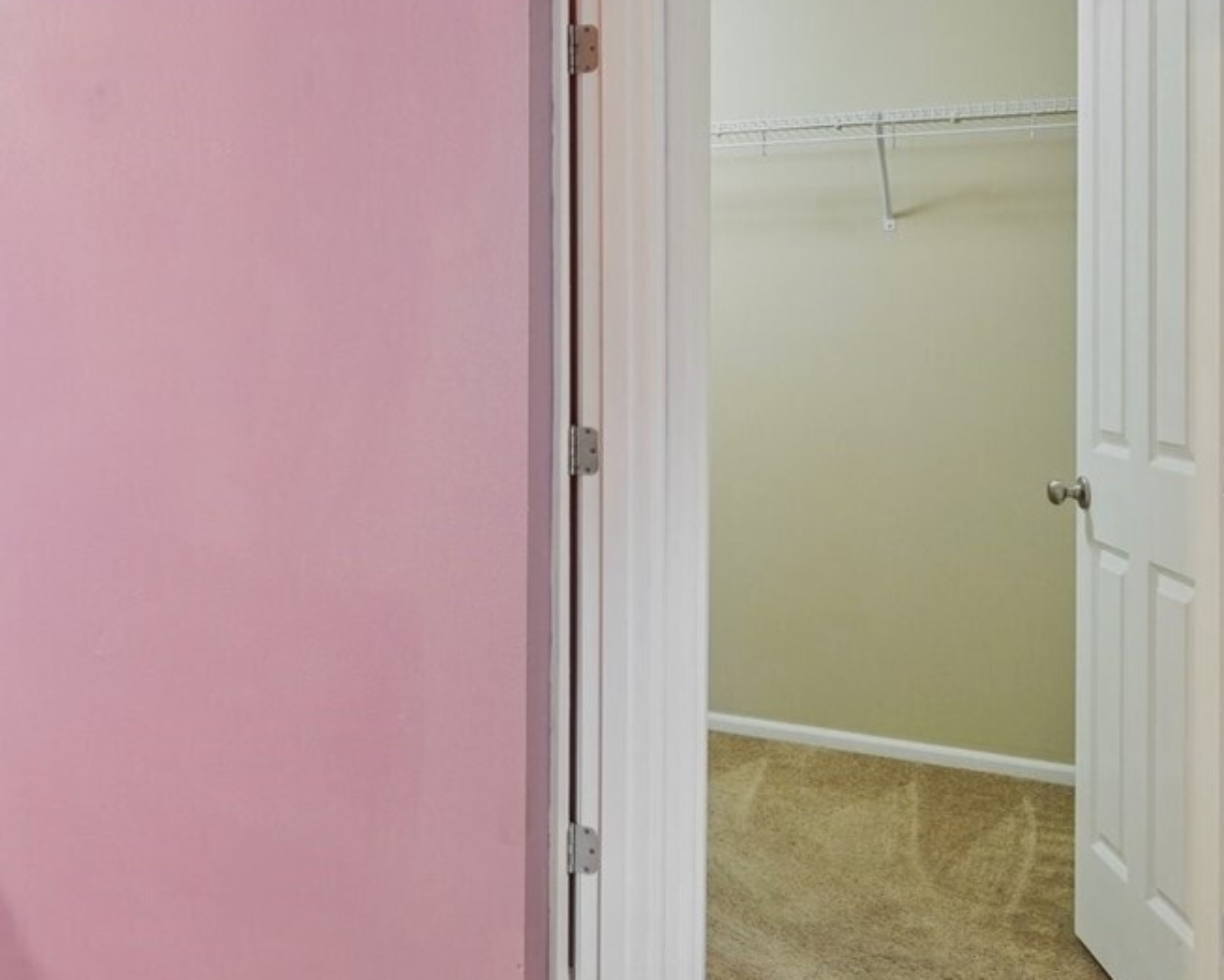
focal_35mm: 39
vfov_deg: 37.9
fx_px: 1413
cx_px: -202
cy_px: 344
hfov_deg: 37.1
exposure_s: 1/40
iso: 1600
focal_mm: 16
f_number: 8
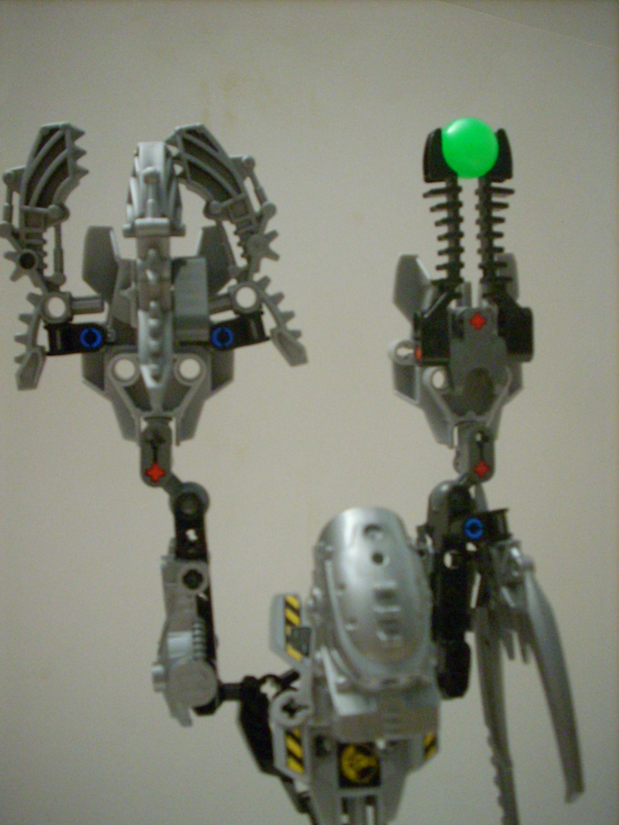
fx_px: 882
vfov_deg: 50.1
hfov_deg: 38.7
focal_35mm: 37
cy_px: 412
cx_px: 310
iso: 475
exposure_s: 1/4
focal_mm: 6.2
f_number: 2.8
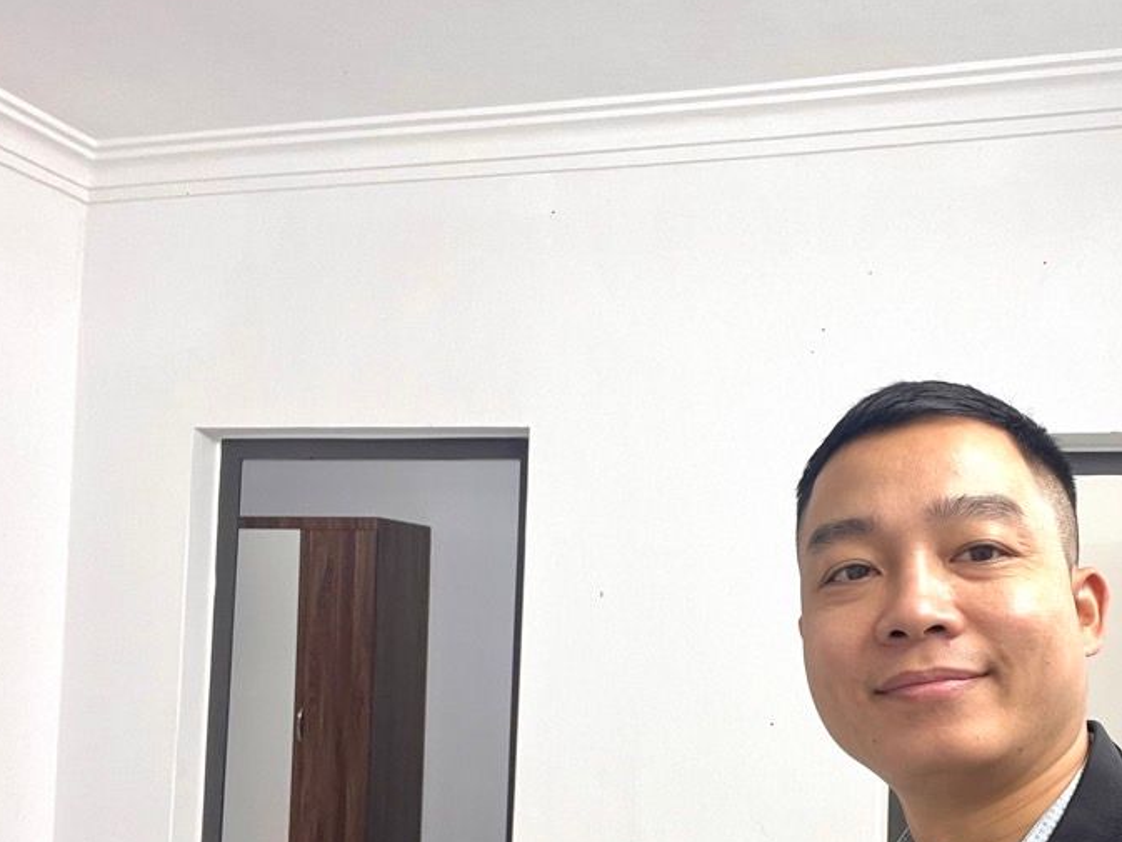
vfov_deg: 39.9
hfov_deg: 51.9
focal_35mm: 35
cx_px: 724
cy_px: 595
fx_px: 1135
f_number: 2.2
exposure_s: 1/50
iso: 50
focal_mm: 2.71
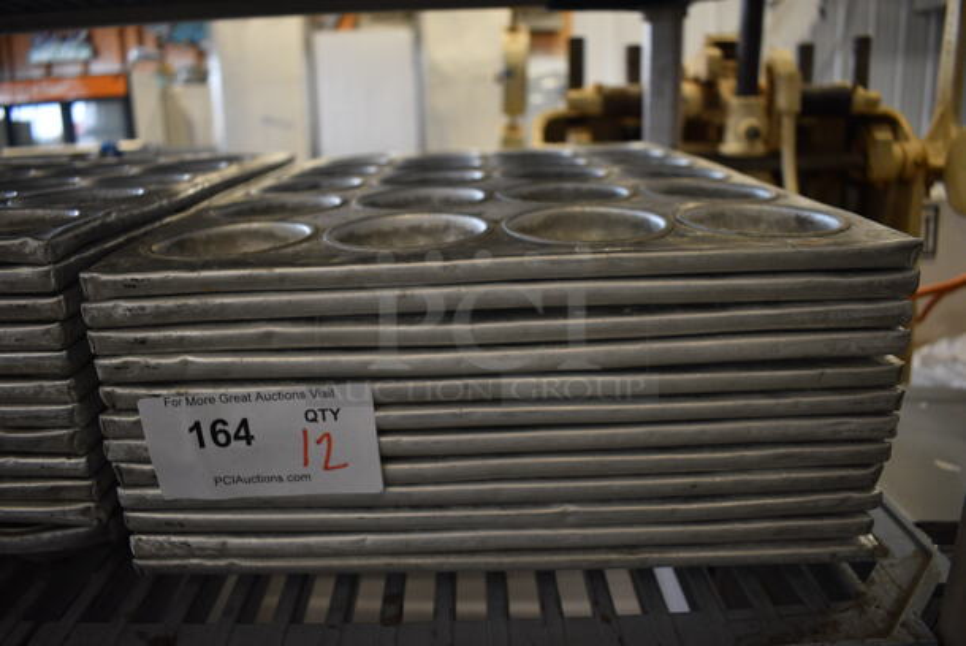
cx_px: 483
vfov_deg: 48.0
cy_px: 323
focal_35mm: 27
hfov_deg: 67.3
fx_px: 725
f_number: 3.5
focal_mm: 18
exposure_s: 1/125
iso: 800
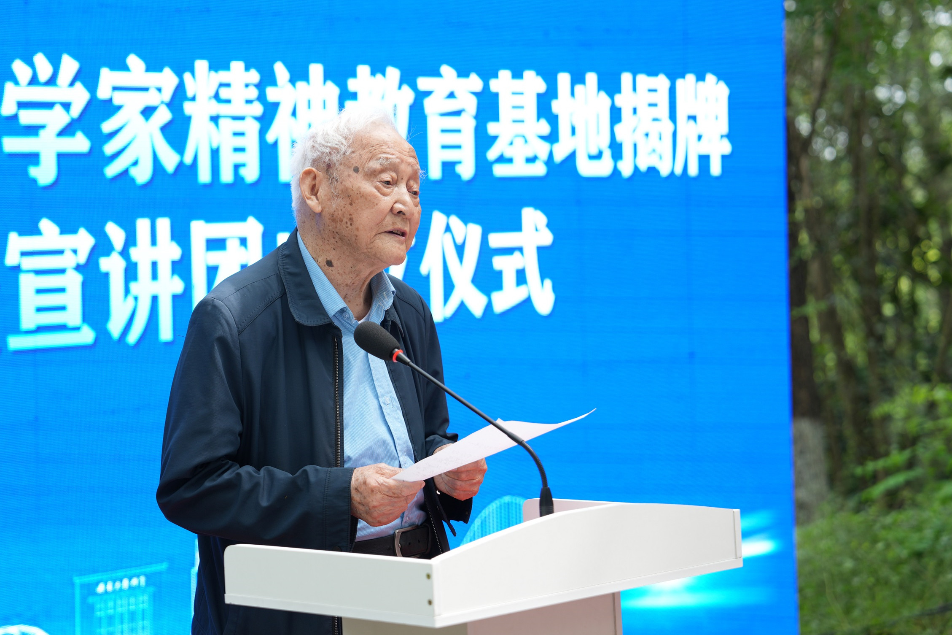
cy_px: 318
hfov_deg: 28.8
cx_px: 476
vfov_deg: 19.5
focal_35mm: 70
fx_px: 1851
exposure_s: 1/125
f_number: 2.8
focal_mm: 70
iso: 125
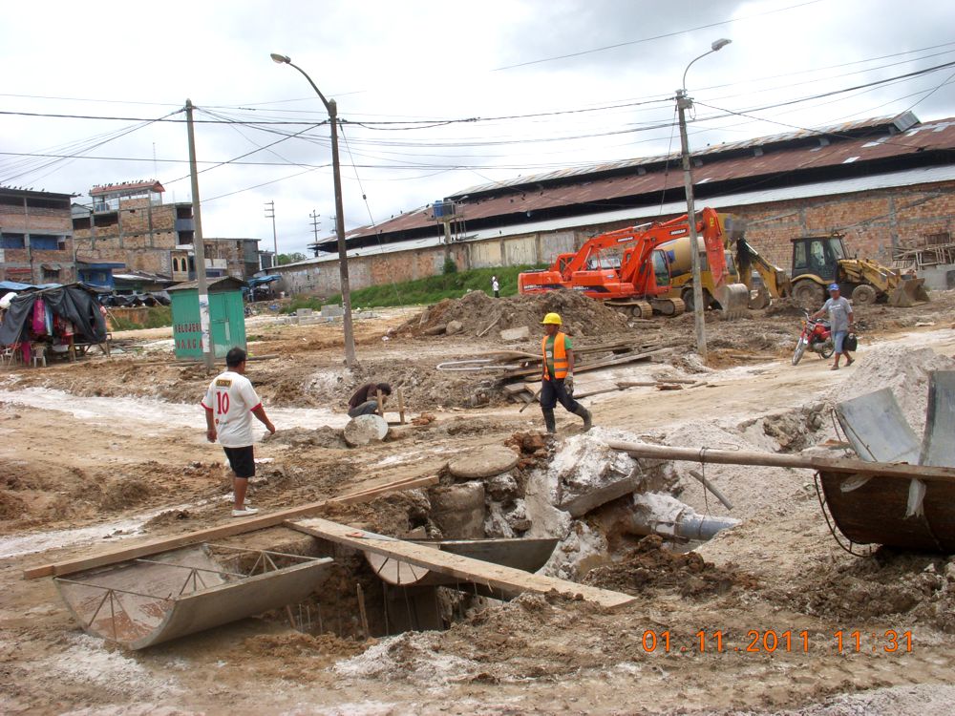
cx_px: 478
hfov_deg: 49.0
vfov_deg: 37.7
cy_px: 358
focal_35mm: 38
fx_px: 1048
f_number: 6.6
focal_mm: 6.3
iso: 100
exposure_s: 1/320
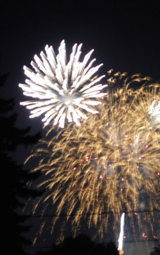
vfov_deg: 17.4
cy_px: 128
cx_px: 74
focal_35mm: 120
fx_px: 837
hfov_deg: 10.9
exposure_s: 1/3
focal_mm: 52
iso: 400
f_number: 5.6
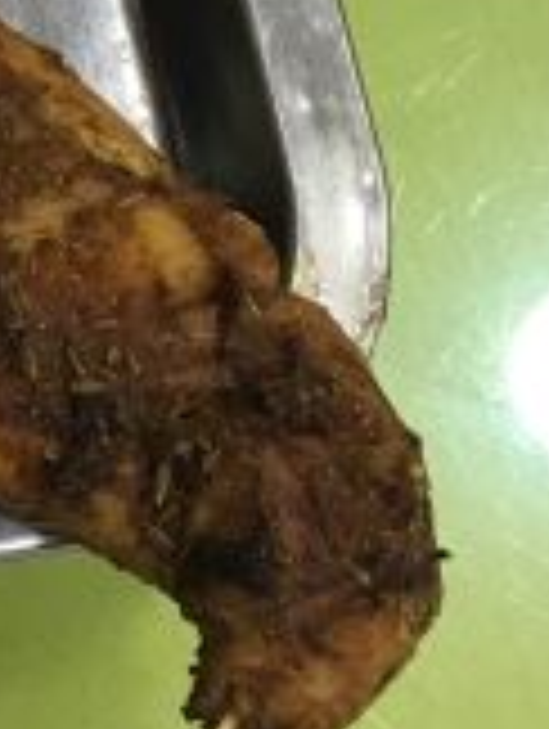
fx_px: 2636
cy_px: -346
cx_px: -502
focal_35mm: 125
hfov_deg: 11.0
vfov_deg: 14.7
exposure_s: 1/33
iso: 40
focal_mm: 4.15
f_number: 2.2
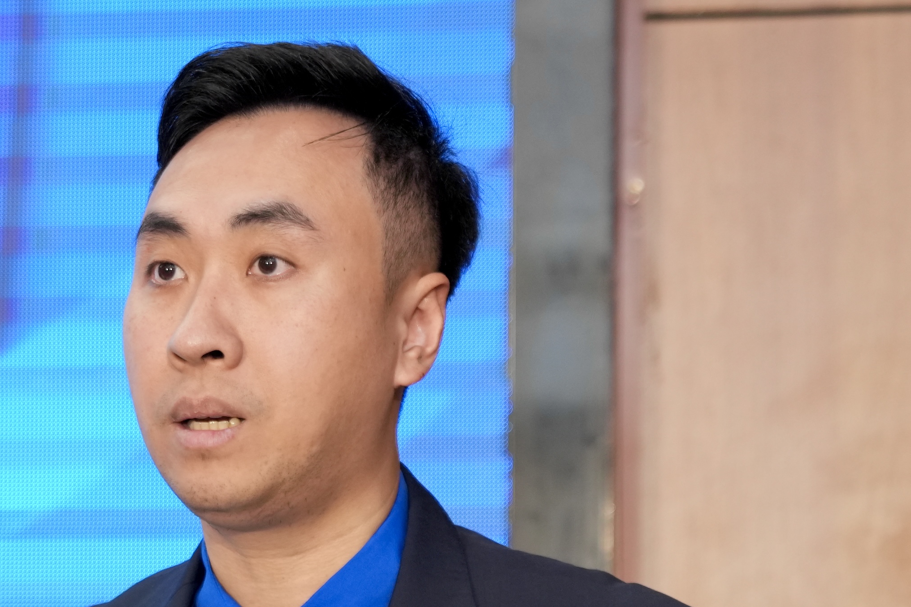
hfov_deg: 9.5
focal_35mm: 215
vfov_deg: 6.4
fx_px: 5439
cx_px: -106
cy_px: 638
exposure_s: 1/160
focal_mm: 70
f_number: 3.2
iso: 800
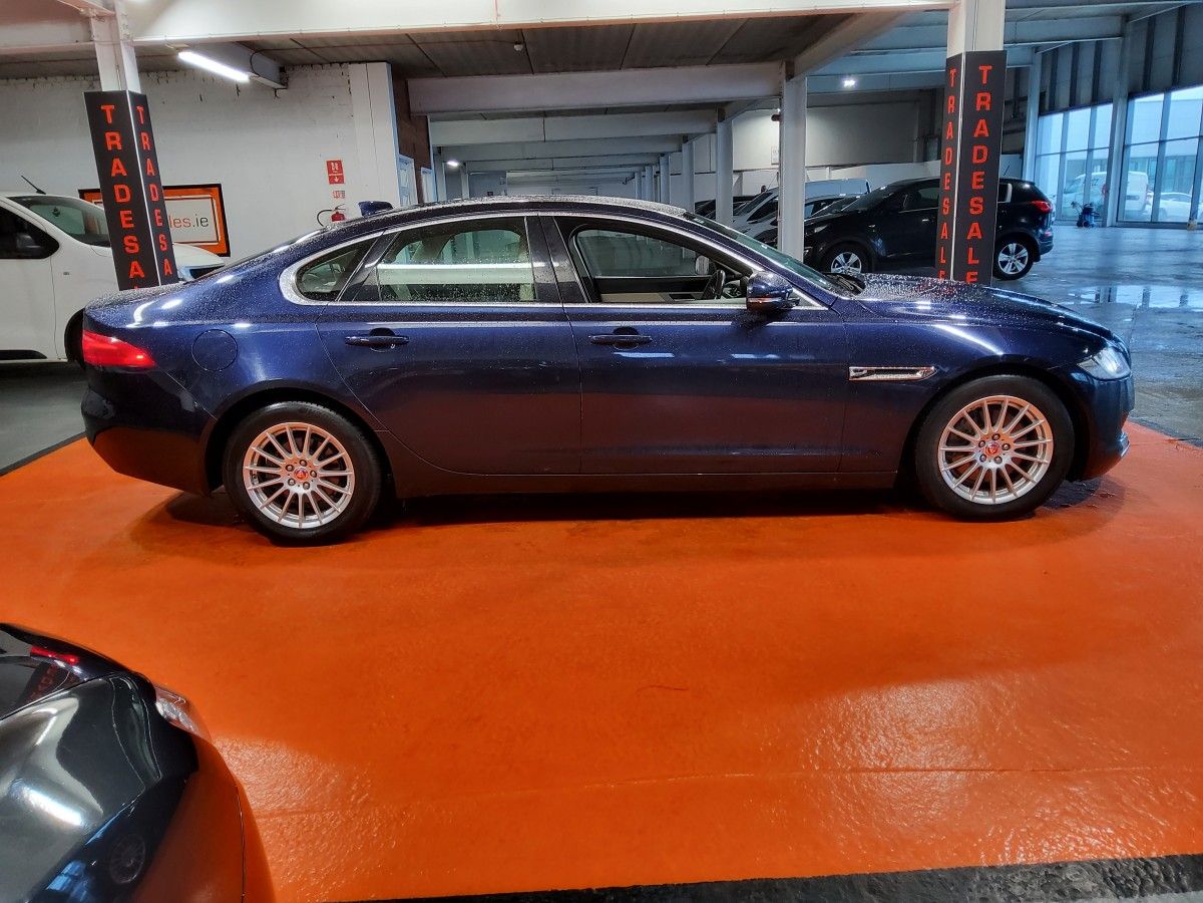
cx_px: 602
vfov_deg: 53.1
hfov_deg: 67.3
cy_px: 452
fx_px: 904
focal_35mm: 26
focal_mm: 3.08
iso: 200
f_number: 2
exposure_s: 1/50
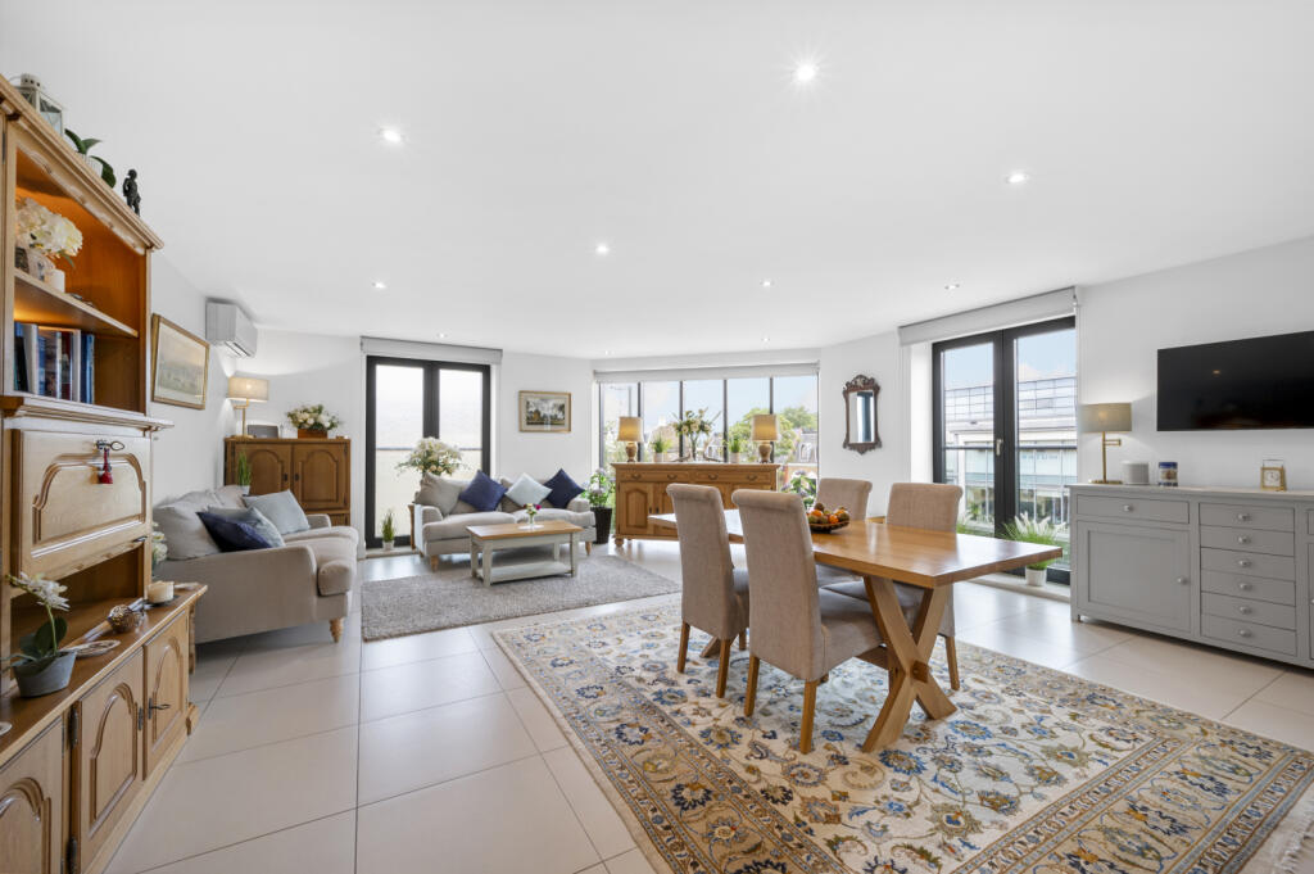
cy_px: 437
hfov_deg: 104.3
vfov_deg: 81.1
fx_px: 511
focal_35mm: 14
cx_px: 657
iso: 250
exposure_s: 1/1.67
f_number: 16
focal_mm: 14
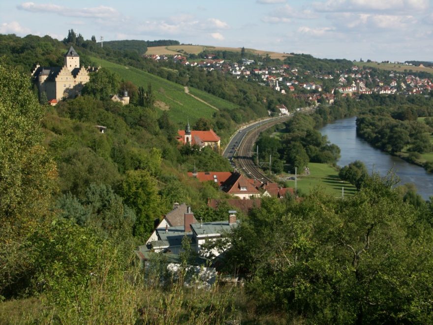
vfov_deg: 18.9
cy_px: 162
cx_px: 216
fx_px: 976
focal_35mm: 78
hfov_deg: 25.0
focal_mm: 19.95
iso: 64
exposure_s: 1/1000
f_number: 3.5
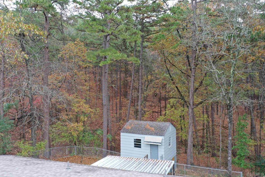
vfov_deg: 45.0
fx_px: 213
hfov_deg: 63.6
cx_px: 136
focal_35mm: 29
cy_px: 86
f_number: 3.5
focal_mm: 10.26
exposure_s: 1/50
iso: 100
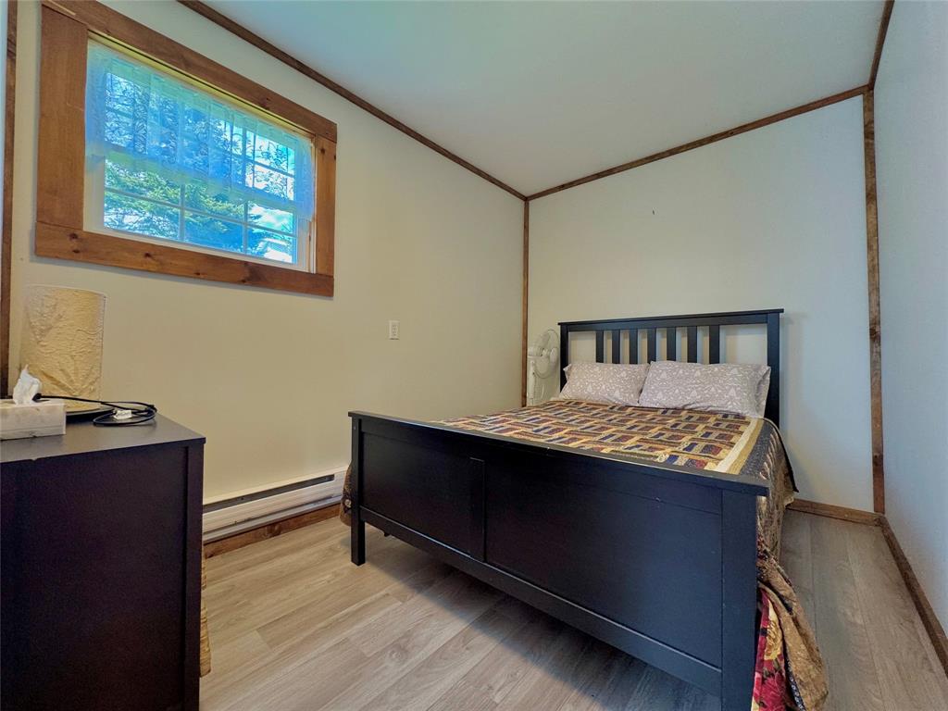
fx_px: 383
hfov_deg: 102.1
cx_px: 474
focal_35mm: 14
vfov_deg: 85.7
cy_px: 356
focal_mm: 2.22
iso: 160
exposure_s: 1/99
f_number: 2.2
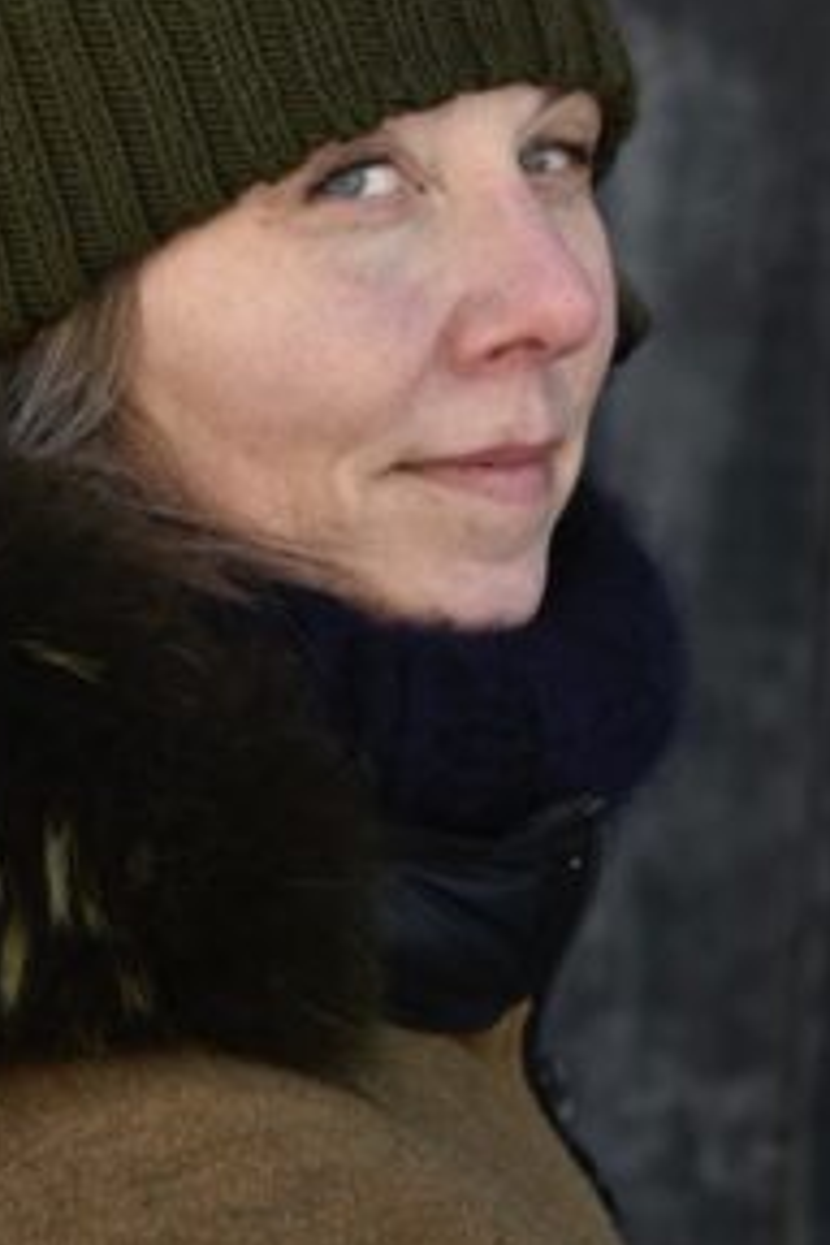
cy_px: 376
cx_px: 242
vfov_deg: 17.4
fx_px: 4046
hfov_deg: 11.7
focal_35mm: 117
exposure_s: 1/400
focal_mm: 50
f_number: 2.8
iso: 100
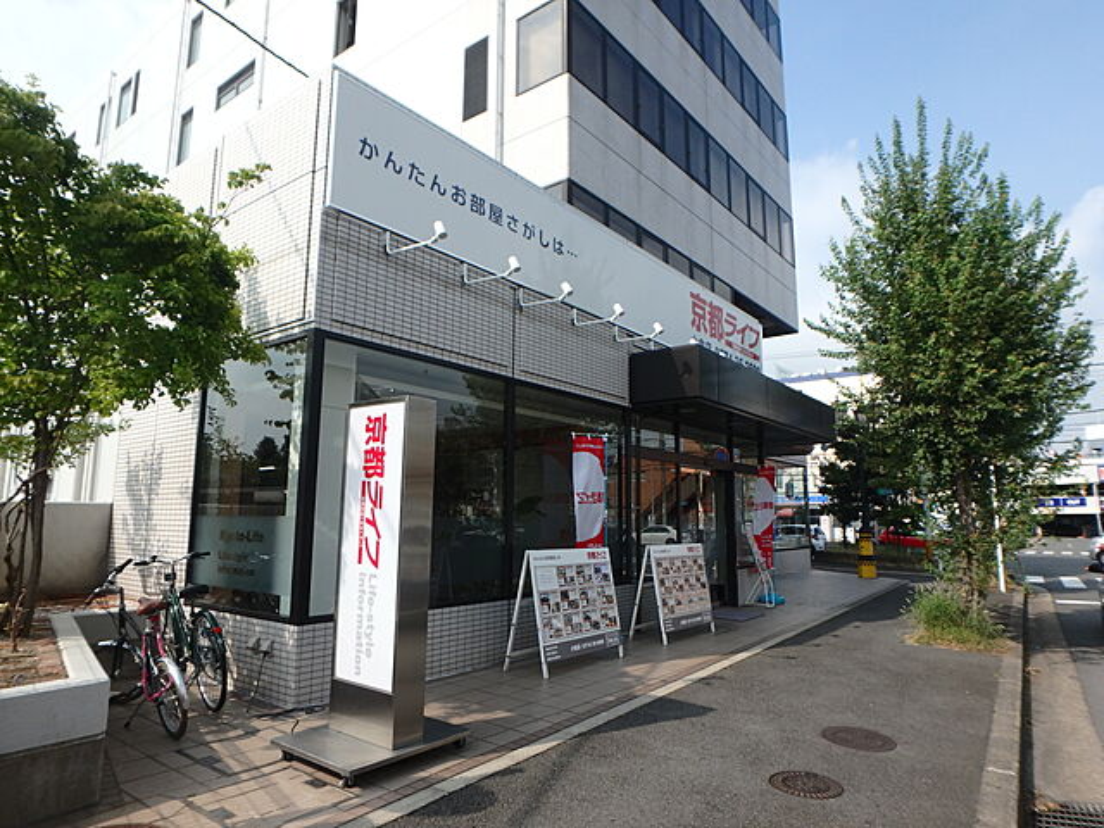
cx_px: 552
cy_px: 414
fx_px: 670
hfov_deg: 79.0
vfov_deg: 63.4
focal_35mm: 21
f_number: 3.5
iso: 125
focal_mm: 3.7
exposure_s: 1/1000
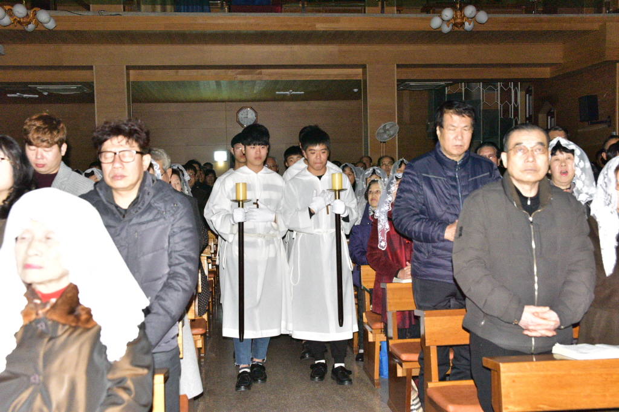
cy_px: 206
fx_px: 653
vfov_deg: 35.0
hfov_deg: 50.7
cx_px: 310
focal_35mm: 38
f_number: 5.6
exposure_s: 1/60
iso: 12800
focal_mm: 38
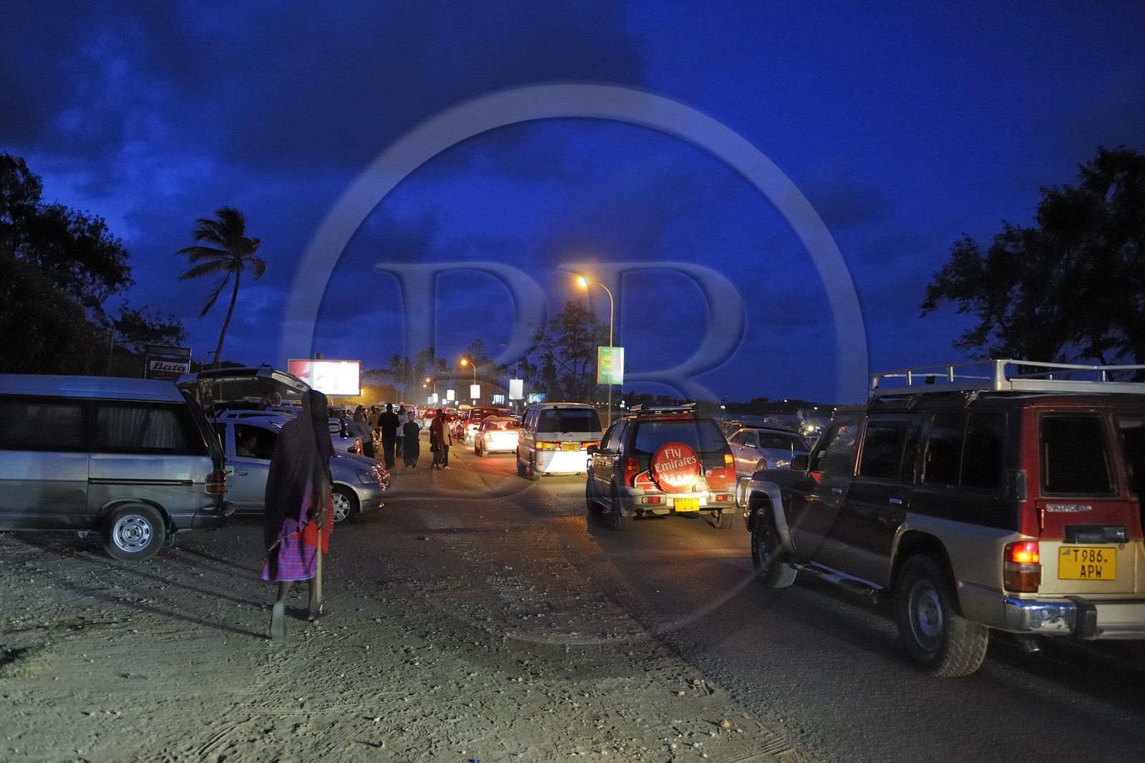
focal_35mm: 27
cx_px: 572
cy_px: 382
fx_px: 859
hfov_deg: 67.4
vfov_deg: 47.9
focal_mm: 27
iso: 3200
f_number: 2.8
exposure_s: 1/40
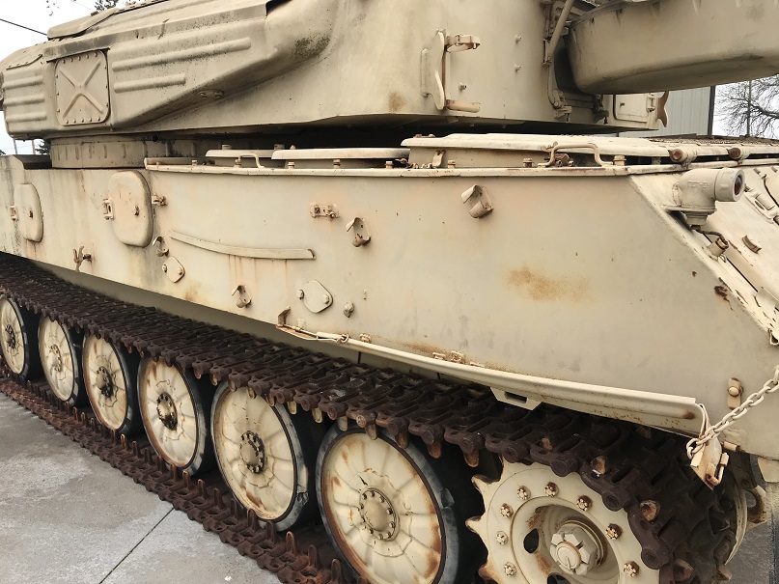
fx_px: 630
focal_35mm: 28
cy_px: 292
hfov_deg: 63.5
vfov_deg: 49.7
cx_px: 390
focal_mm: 3.99
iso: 20
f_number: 1.8
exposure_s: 1/798
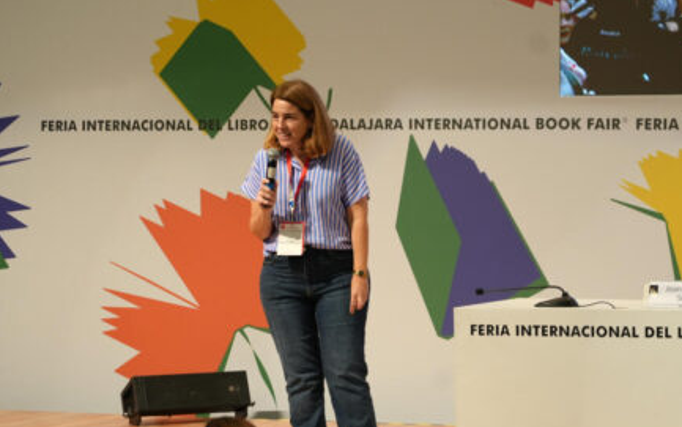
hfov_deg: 12.8
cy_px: 205
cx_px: 317
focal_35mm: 163
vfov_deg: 8.1
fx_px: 3031
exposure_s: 1/160
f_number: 4
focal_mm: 105
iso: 1250
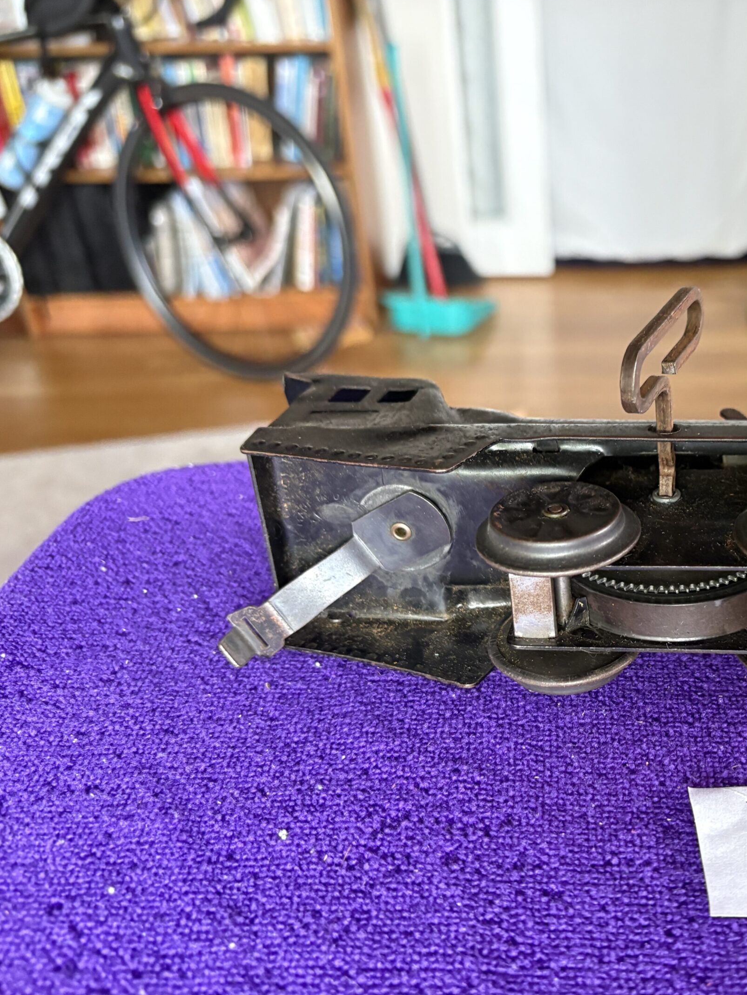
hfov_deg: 38.3
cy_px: 496
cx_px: 655
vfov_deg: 52.6
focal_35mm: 35
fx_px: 1007
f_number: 1.6
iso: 320
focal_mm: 5.96
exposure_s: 1/60
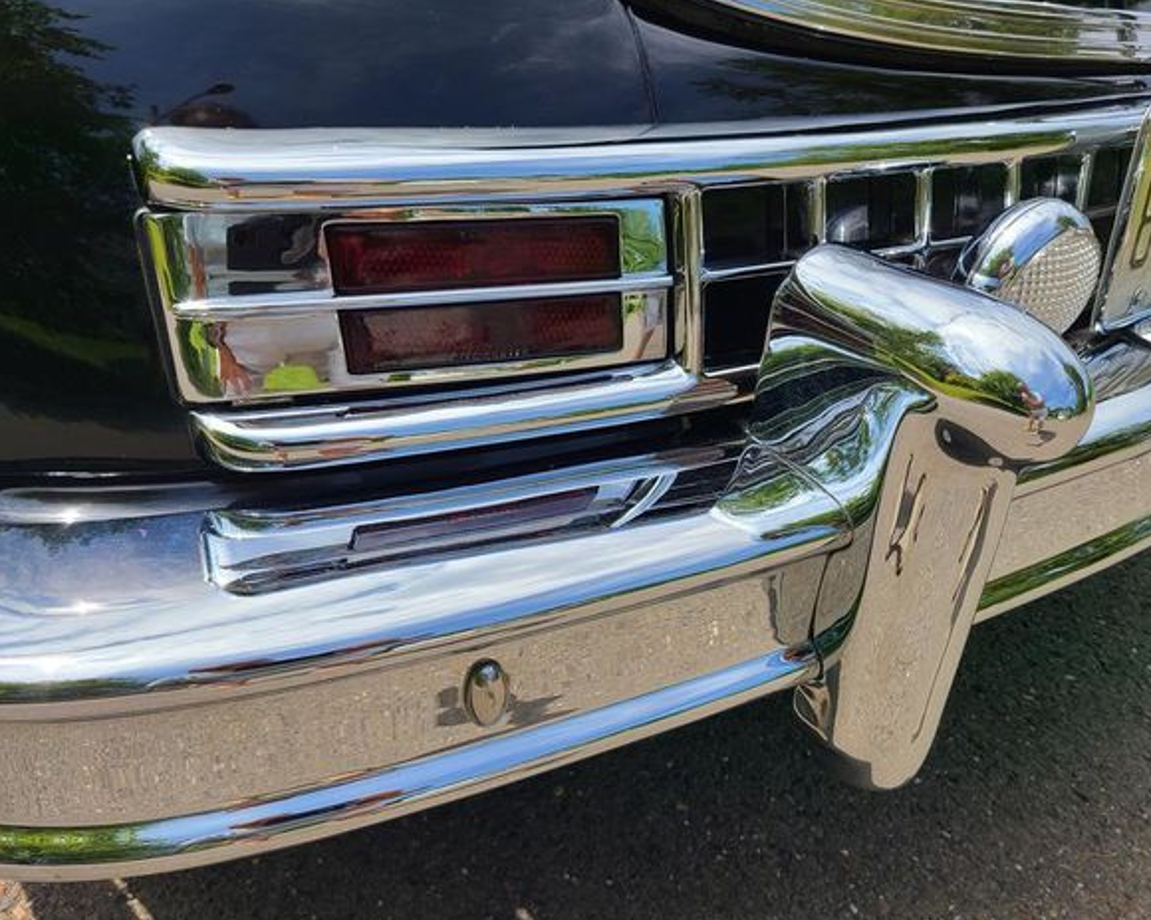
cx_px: 538
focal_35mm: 28
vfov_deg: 51.5
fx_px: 954
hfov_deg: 62.2
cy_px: 470
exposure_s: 1/2105
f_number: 1.8
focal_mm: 5.4
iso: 40
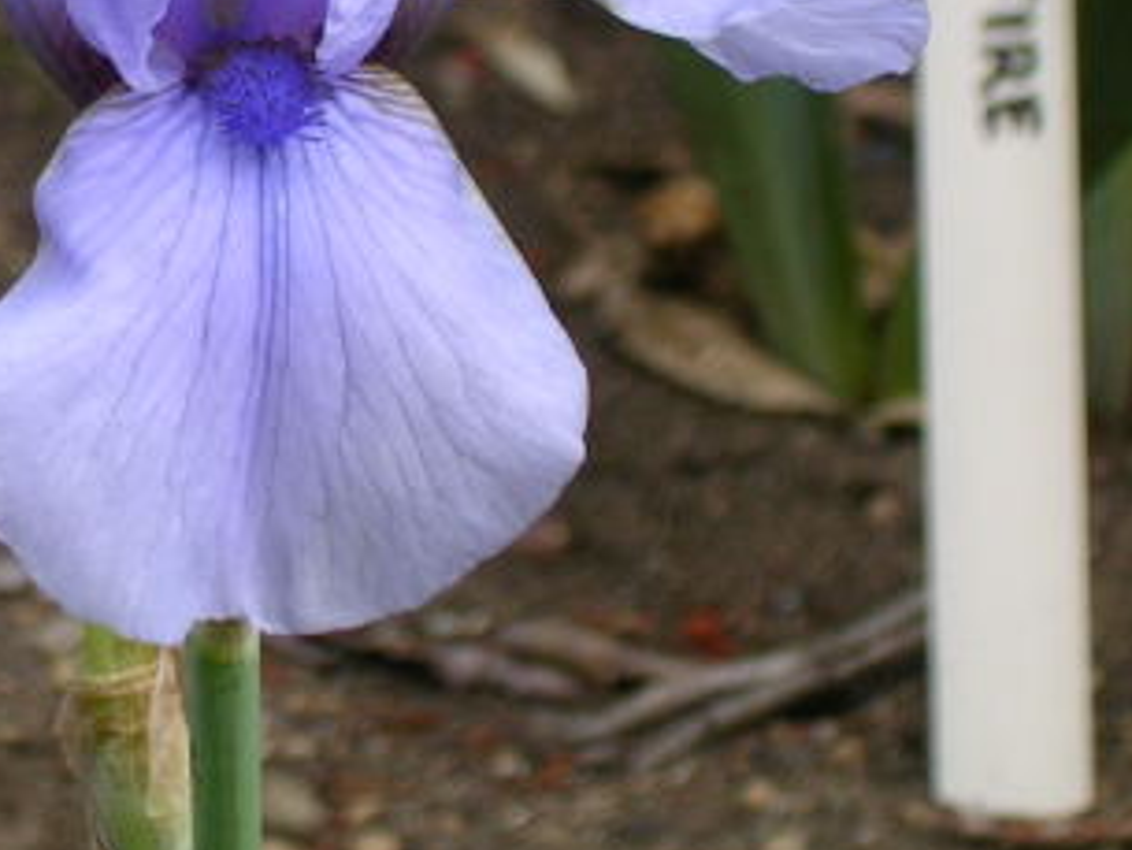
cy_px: 41
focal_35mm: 241
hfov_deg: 8.2
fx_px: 7884
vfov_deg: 6.2
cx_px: 215
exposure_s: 1/43.8
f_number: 4.9
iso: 50
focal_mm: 17.4
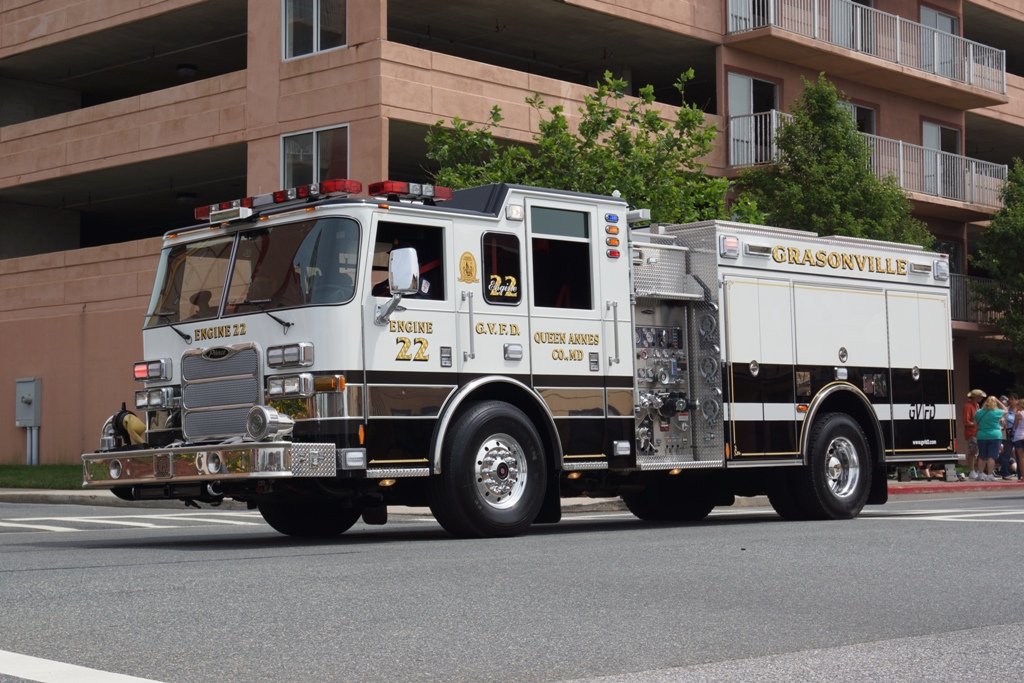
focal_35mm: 60
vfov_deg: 22.6
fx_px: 1707
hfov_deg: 33.4
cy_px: 342
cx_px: 512
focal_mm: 40
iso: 100
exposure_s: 1/320
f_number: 8
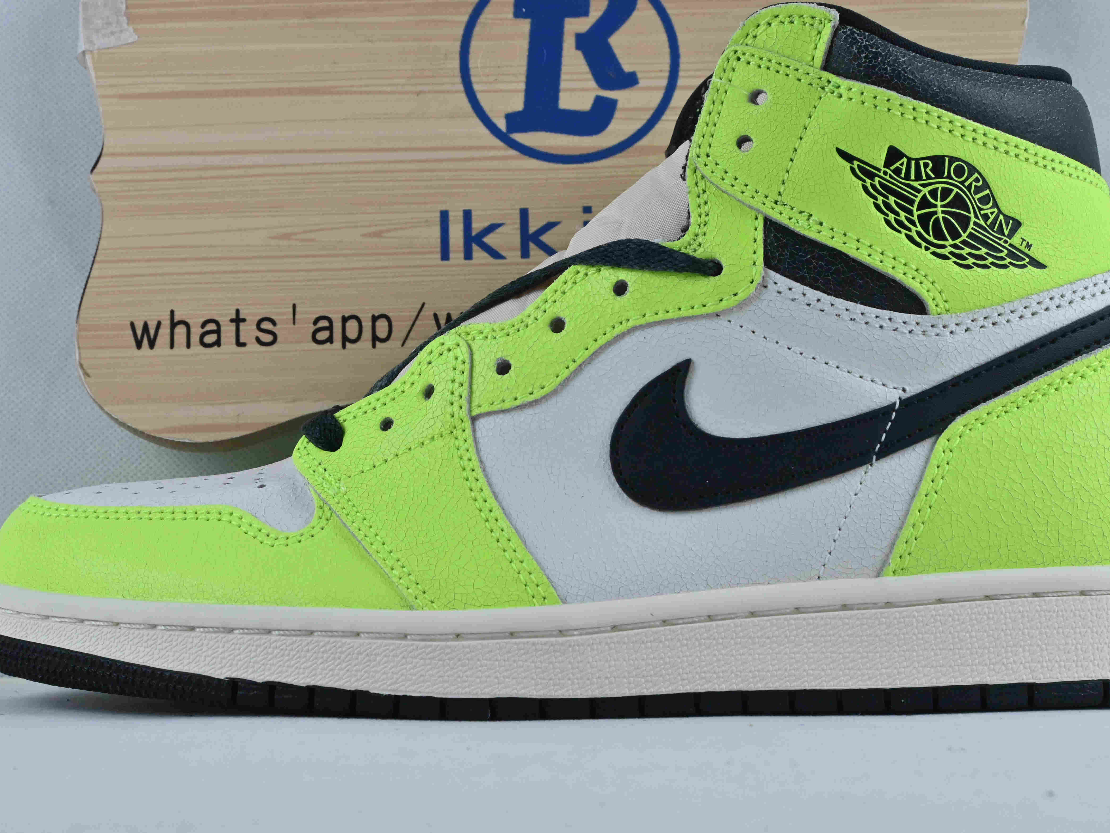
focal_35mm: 65
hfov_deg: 29.8
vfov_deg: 22.6
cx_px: 580
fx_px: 2084
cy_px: 434
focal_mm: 34
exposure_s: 1/200
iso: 1000
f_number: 10
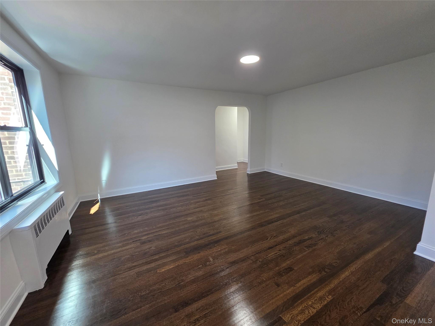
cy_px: 163
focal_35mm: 13
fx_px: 163
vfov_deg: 89.9
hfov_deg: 106.2
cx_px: 218
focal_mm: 2.2
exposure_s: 1/120
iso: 200
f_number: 1.9
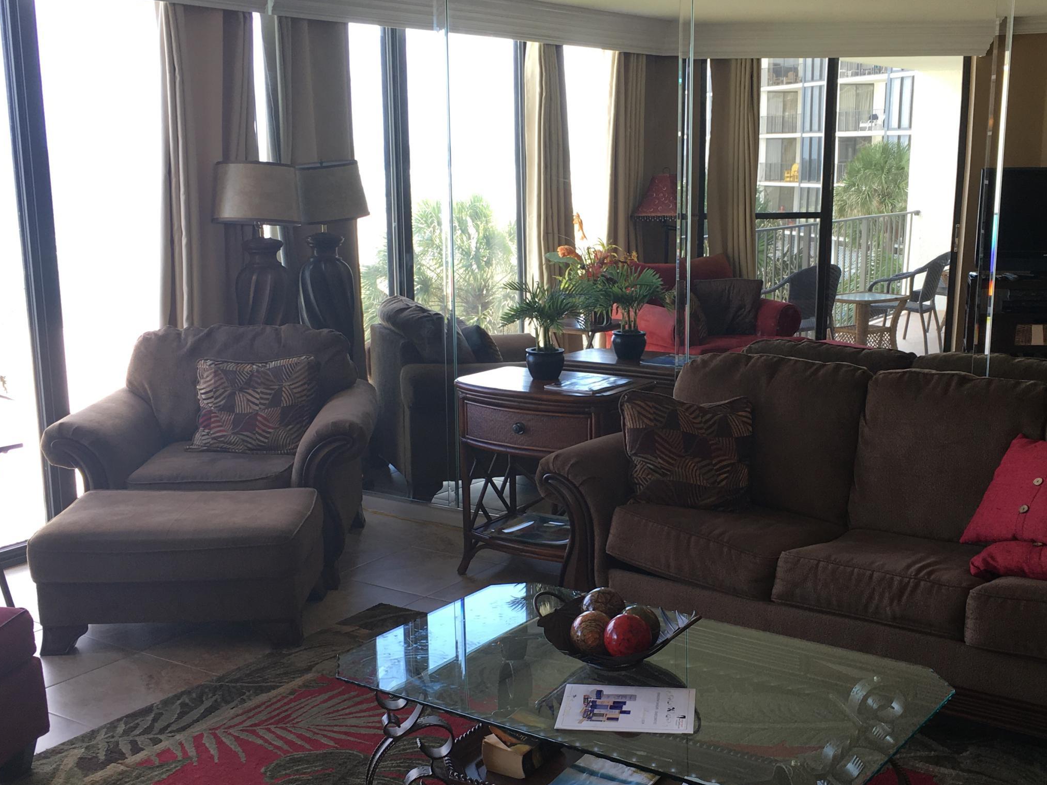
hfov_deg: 43.8
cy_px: 439
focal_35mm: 43
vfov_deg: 33.6
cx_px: 589
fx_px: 1301
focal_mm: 4.15
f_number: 2.2
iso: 25
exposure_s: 1/60
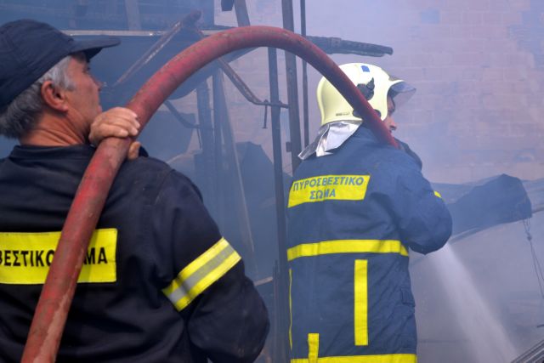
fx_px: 1179
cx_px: 272
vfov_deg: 17.5
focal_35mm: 78
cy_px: 182
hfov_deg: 26.0
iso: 100
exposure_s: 1/250
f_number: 8
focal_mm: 52
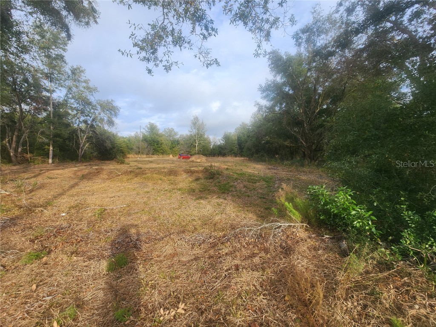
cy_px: 164
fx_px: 164
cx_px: 218
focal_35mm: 13
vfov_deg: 89.9
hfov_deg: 106.2
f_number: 2.2
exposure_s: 1/677
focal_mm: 2.2
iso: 50
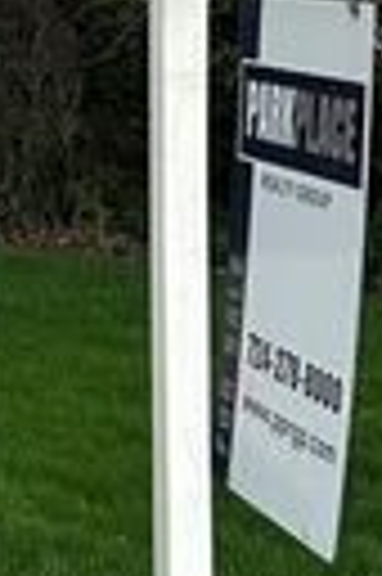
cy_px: 56
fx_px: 2250
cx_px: -449
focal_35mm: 141
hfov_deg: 9.0
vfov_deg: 14.4
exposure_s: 1/1511
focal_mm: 5.7
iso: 50
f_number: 1.5
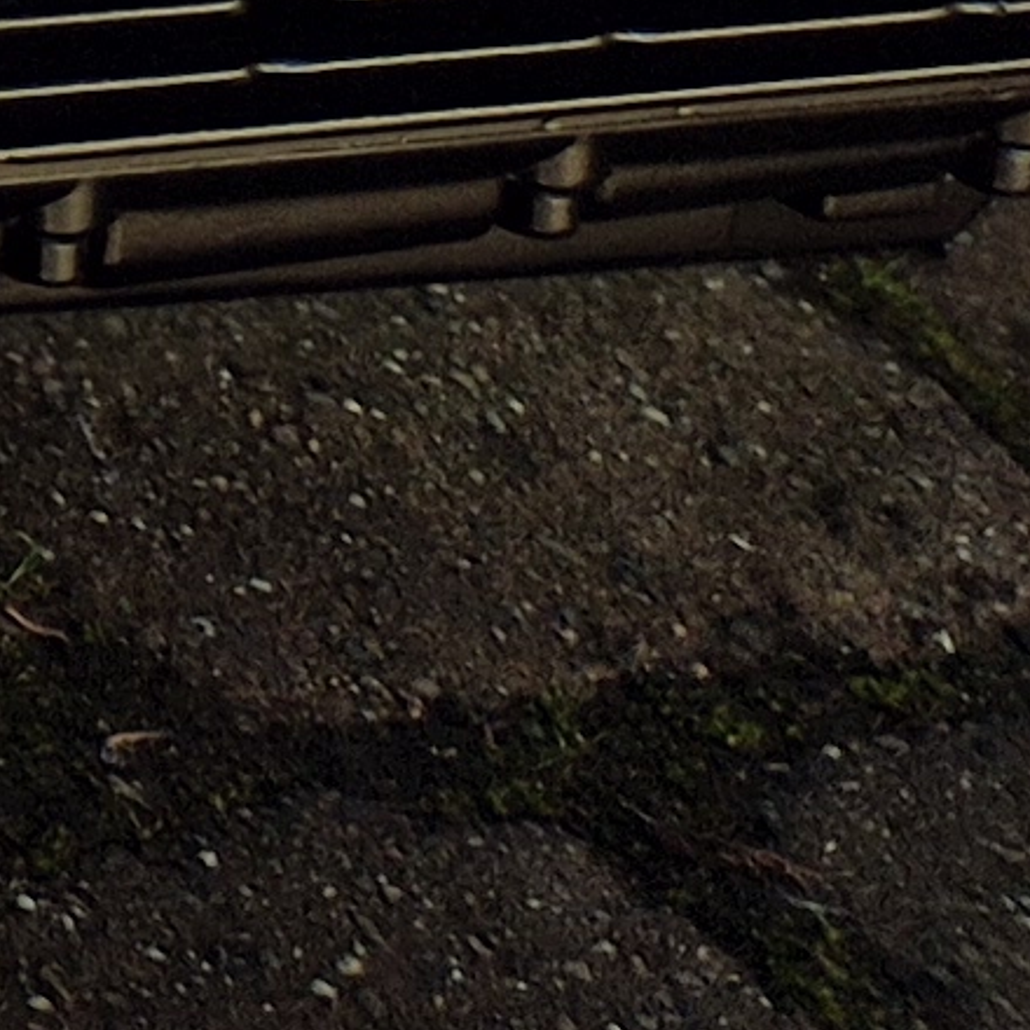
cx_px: -3614
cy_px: -2154
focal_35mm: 185
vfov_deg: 8.0
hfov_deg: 6.6
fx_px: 6228
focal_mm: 5.4
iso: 25
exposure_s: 1/461
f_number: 1.8
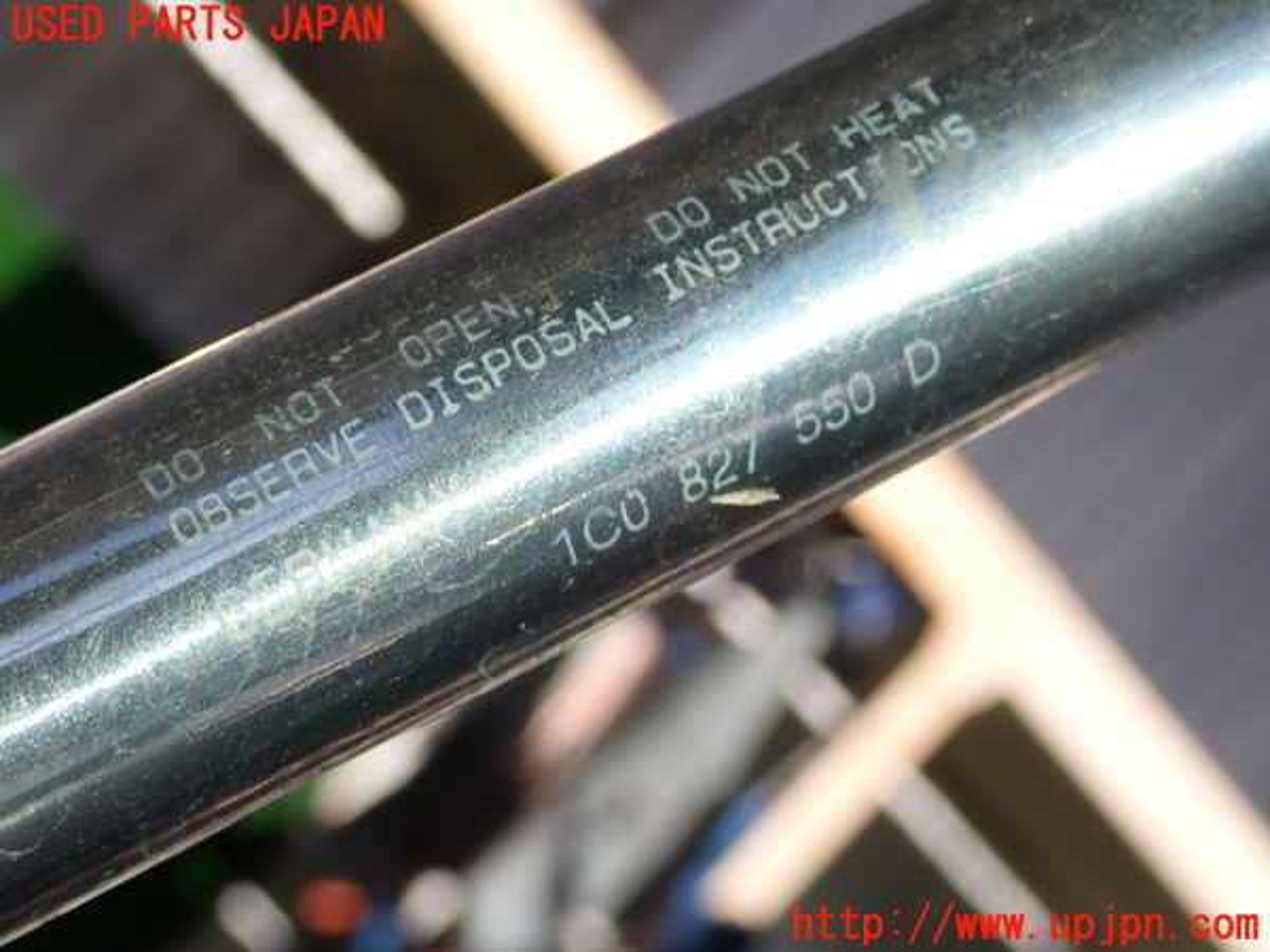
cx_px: 635
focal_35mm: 82
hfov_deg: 23.8
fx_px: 3008
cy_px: 476
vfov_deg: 18.0
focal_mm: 14.62
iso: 100
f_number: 5.6
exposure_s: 1/250
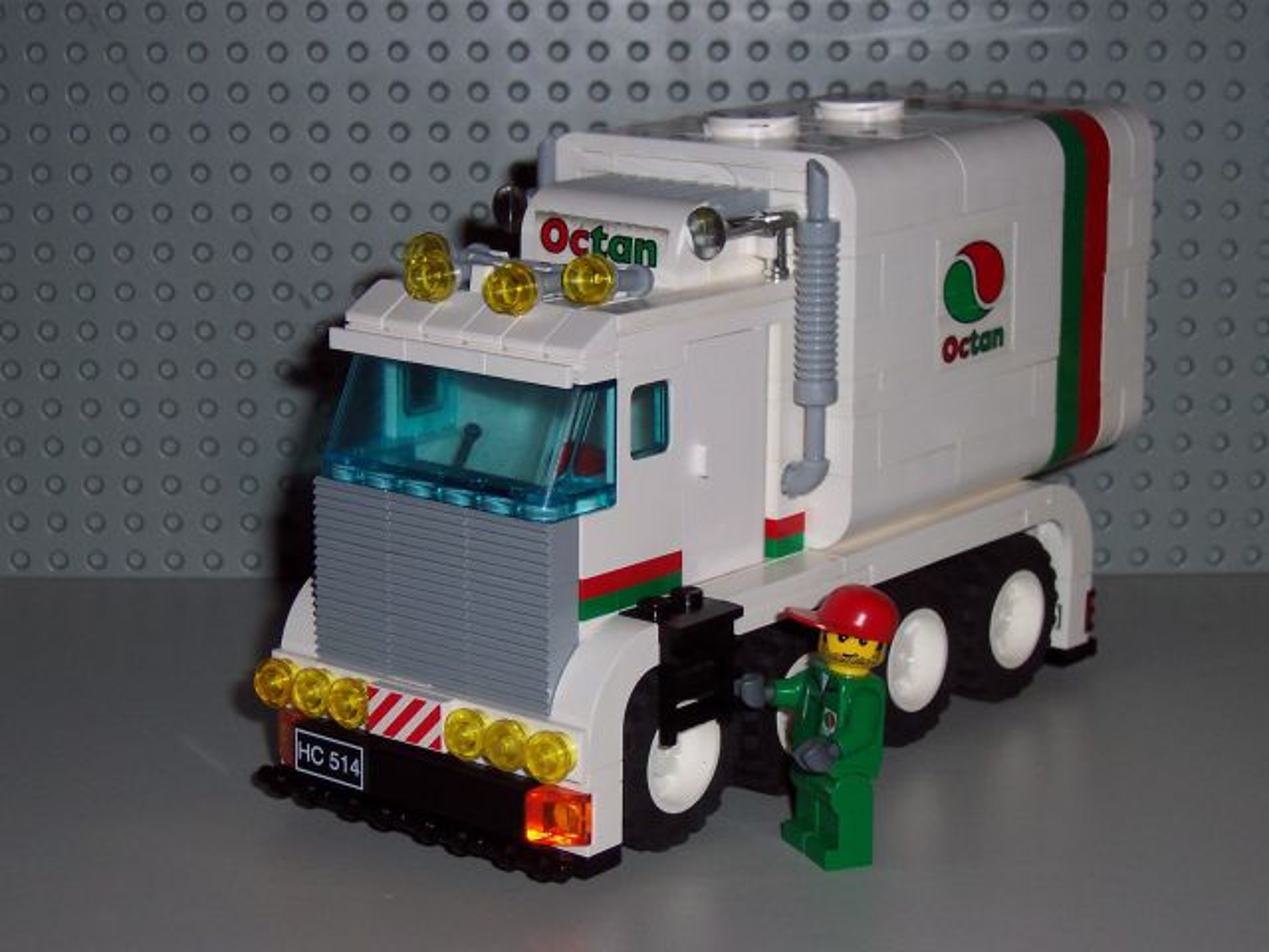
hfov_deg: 20.0
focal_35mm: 98
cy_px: 476
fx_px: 3593
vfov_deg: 15.1
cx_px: 634
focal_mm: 15.2
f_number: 4
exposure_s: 1/90
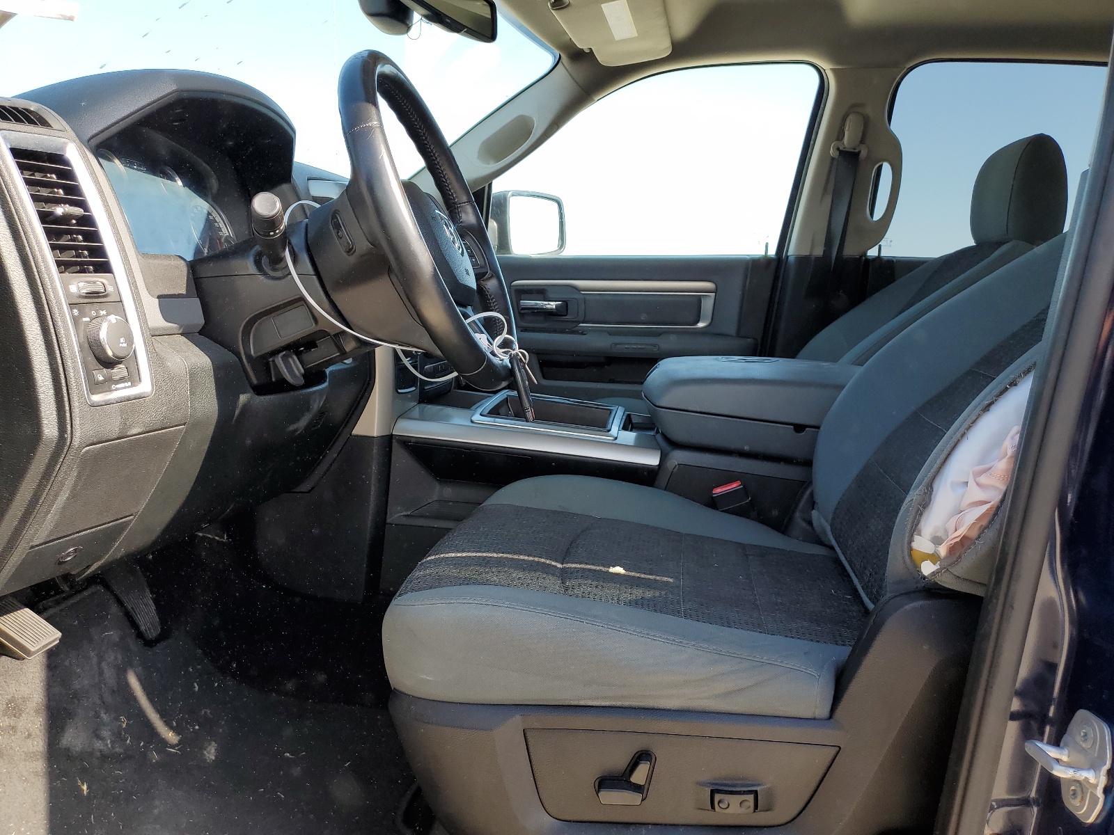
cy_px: 418
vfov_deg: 53.1
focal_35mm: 26
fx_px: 837
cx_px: 557
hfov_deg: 67.3
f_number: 1.5
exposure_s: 1/588
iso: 50
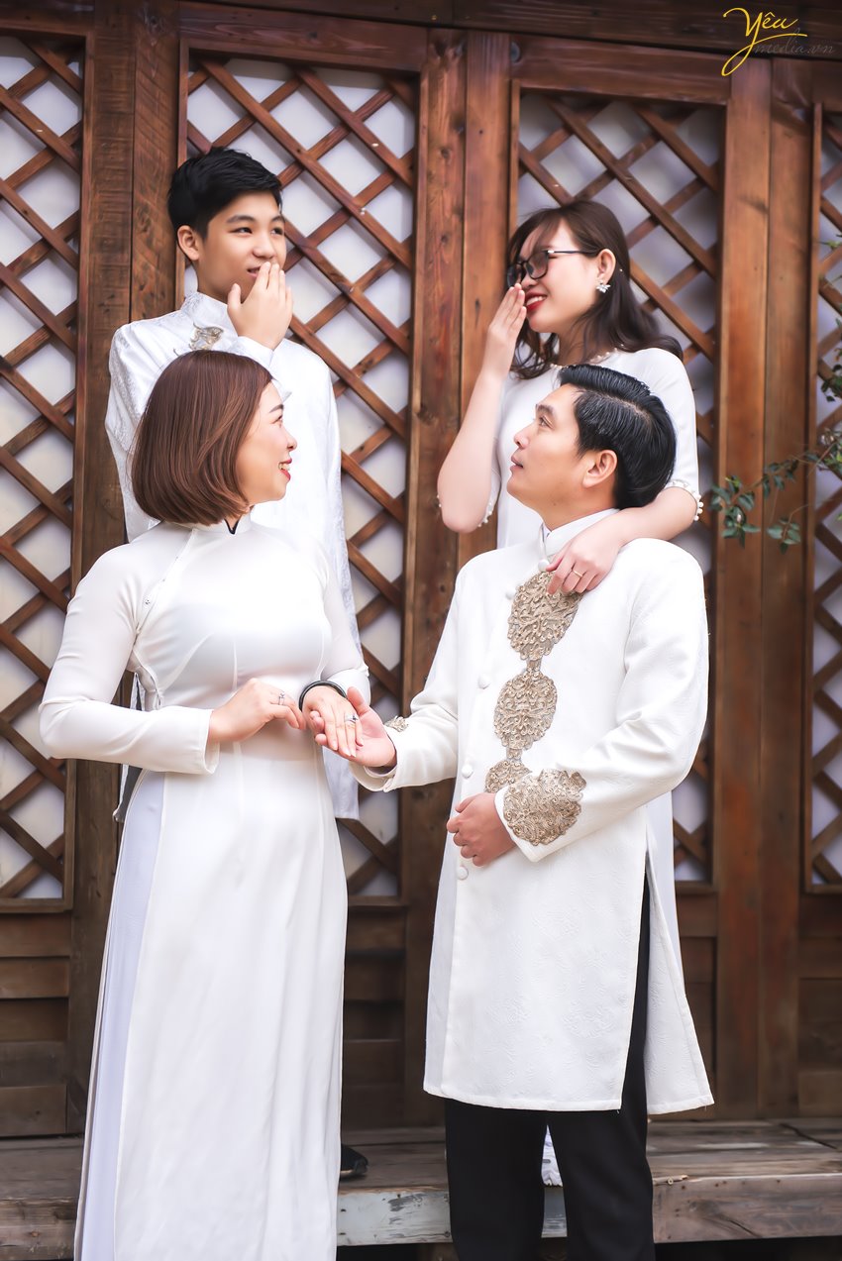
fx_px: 2173
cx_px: 421
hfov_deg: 21.9
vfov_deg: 32.4
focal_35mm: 62
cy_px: 630
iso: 125
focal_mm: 62
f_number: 2.8
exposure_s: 1/500
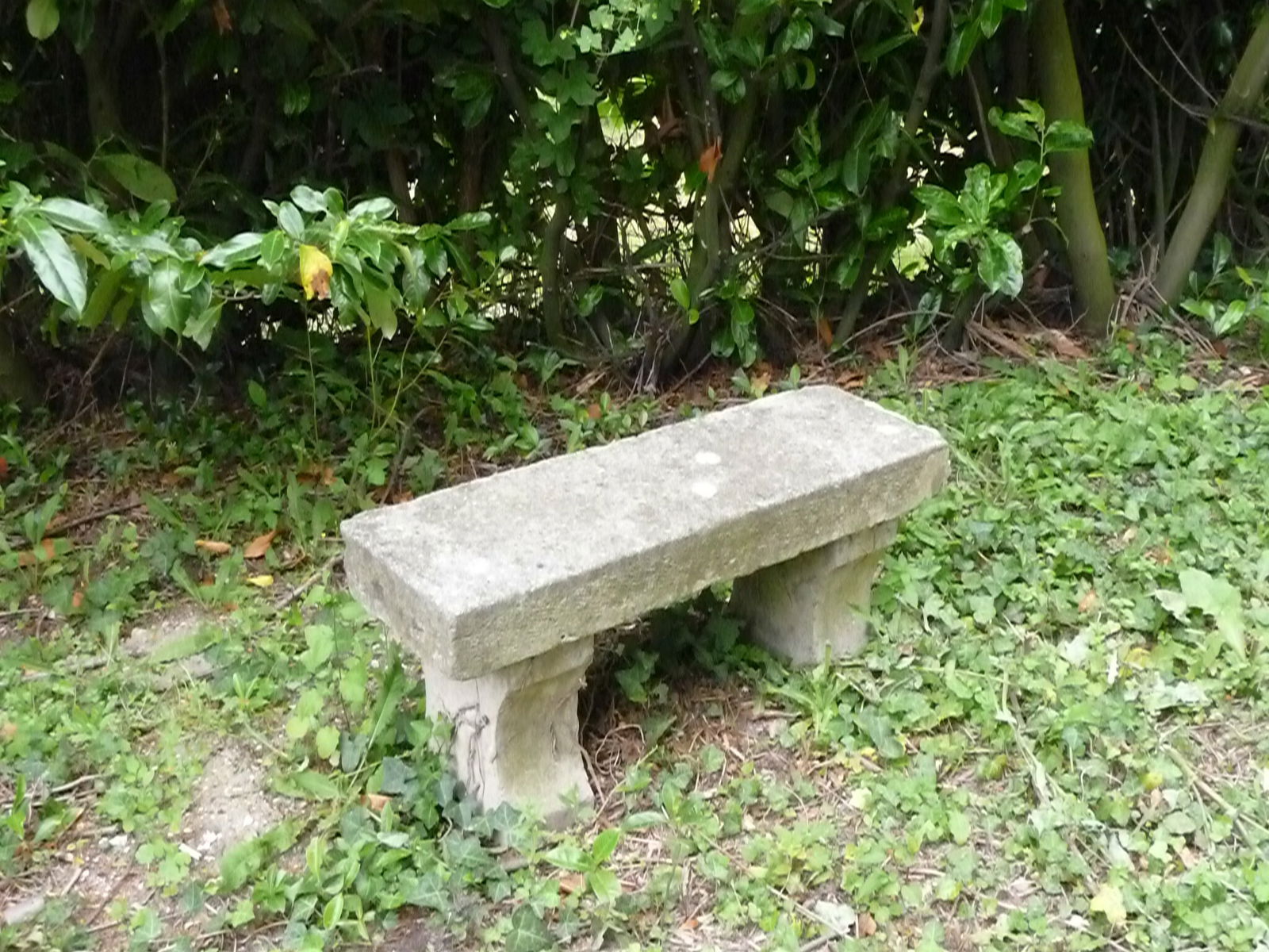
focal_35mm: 36
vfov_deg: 39.7
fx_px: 1320
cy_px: 476
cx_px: 634
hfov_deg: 51.4
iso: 1600
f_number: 3.7
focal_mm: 6
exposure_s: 1/640
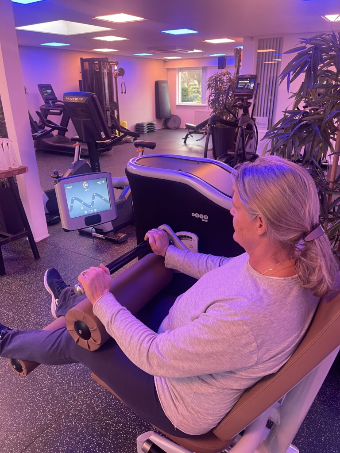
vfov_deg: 67.3
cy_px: 226
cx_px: 170
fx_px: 340
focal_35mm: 26
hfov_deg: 53.1
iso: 320
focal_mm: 5.1
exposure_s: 1/60
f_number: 1.6
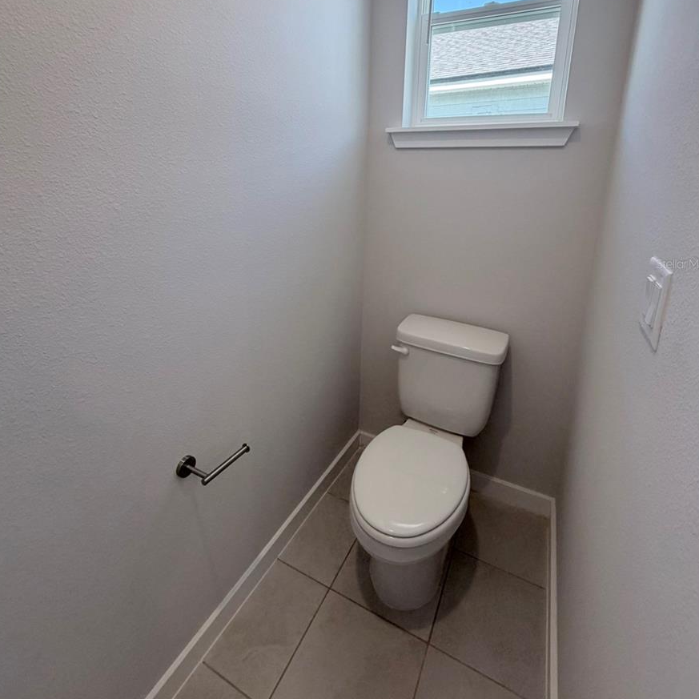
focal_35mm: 17
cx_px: 352
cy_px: 263
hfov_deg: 84.0
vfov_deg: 82.4
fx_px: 388
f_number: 2.2
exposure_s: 1/120
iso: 160
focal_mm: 2.22
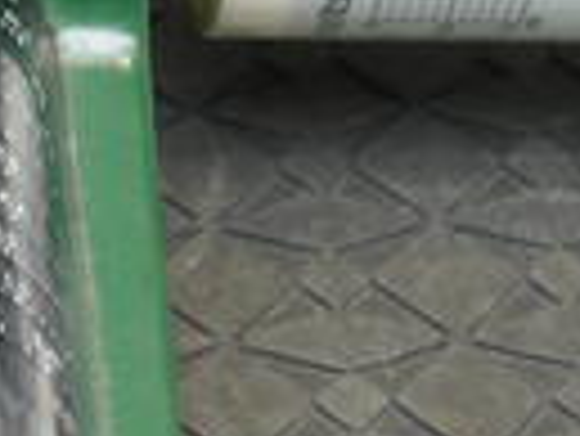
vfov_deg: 6.0
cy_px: 49
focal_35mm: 248
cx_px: -301
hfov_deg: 7.8
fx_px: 4159
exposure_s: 1/4
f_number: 11
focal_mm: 40
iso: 400
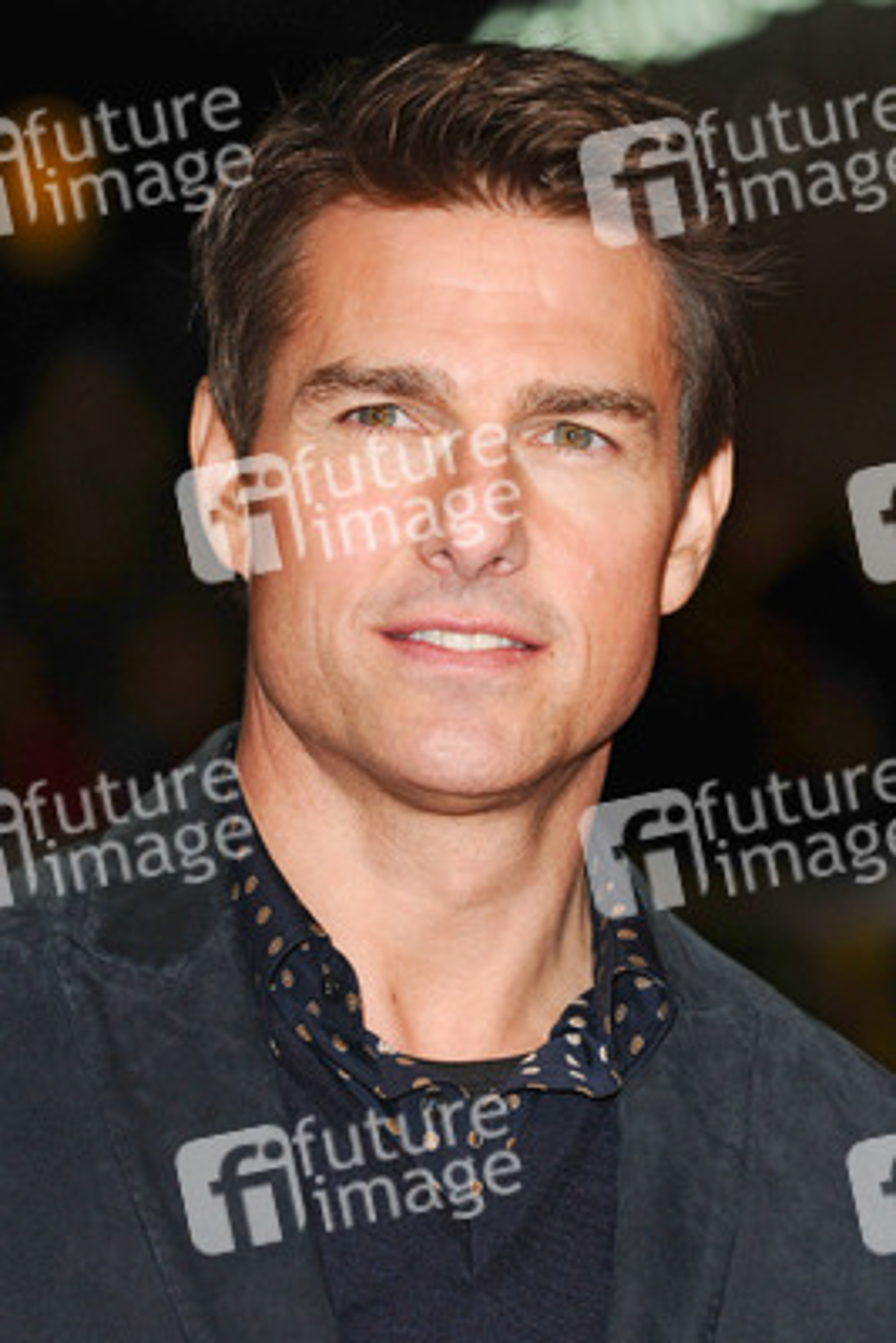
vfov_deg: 11.4
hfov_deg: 7.6
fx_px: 6714
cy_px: 672
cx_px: 448
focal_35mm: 180
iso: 320
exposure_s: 1/200
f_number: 4.5
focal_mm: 120
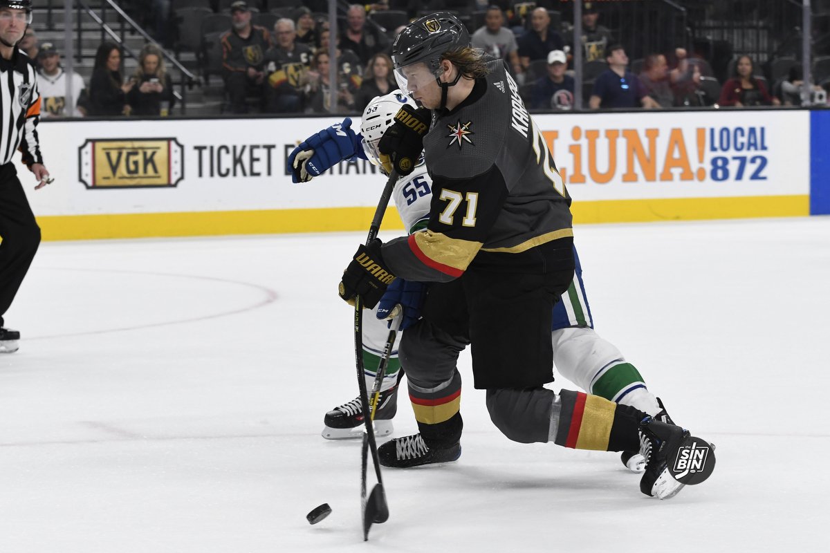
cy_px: 276
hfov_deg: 19.5
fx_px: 2421
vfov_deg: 13.0
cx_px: 415
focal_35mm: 105
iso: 2000
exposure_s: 1/1600
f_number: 4
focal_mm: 70
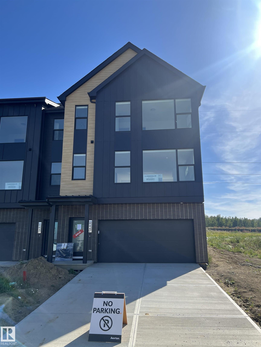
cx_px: 130
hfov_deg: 53.1
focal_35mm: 26
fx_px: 261
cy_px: 174
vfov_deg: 67.3
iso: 50
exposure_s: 1/3356
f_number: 1.5
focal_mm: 5.7
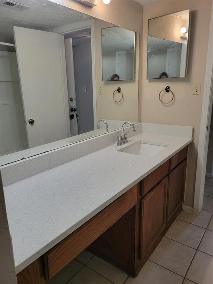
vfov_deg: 67.3
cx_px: 106
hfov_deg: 53.1
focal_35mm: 26
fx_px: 213
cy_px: 142
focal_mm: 5.4
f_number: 1.8
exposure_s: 1/120
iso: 200
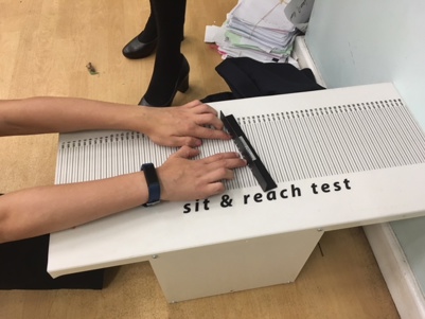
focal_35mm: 29
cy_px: 160
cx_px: 212
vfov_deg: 48.3
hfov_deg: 61.6
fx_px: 356
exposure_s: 1/33
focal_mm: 4.15
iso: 125
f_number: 2.2
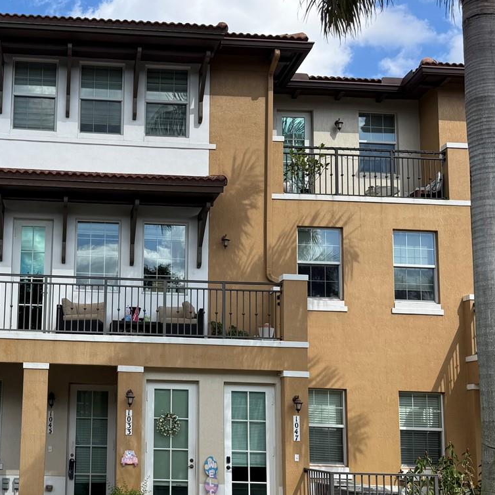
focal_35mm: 45
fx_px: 728
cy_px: 328
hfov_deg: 36.3
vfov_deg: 37.2
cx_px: 102
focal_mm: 6.76
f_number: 1.78
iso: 80
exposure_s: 1/2801
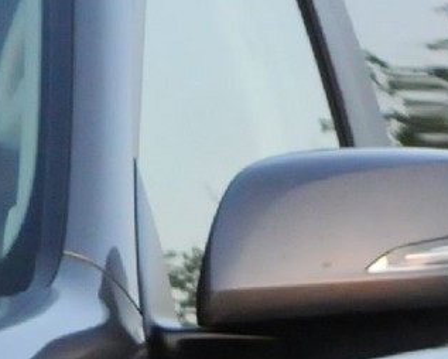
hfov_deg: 1.5
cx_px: -594
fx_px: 17632
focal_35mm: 1329
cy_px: 698
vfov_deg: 1.2
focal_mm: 120
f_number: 6.3
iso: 2000
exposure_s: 1/320
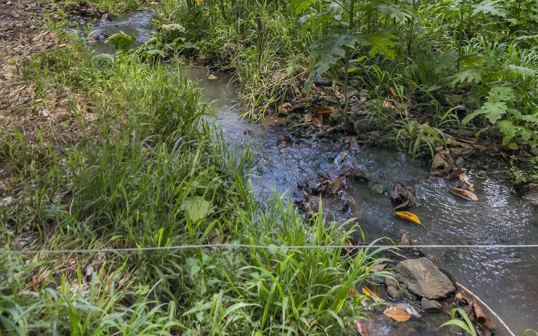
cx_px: 231
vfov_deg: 31.9
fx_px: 543
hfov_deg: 52.6
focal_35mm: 37
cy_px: 4
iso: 500
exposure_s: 1/250
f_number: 8
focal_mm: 16
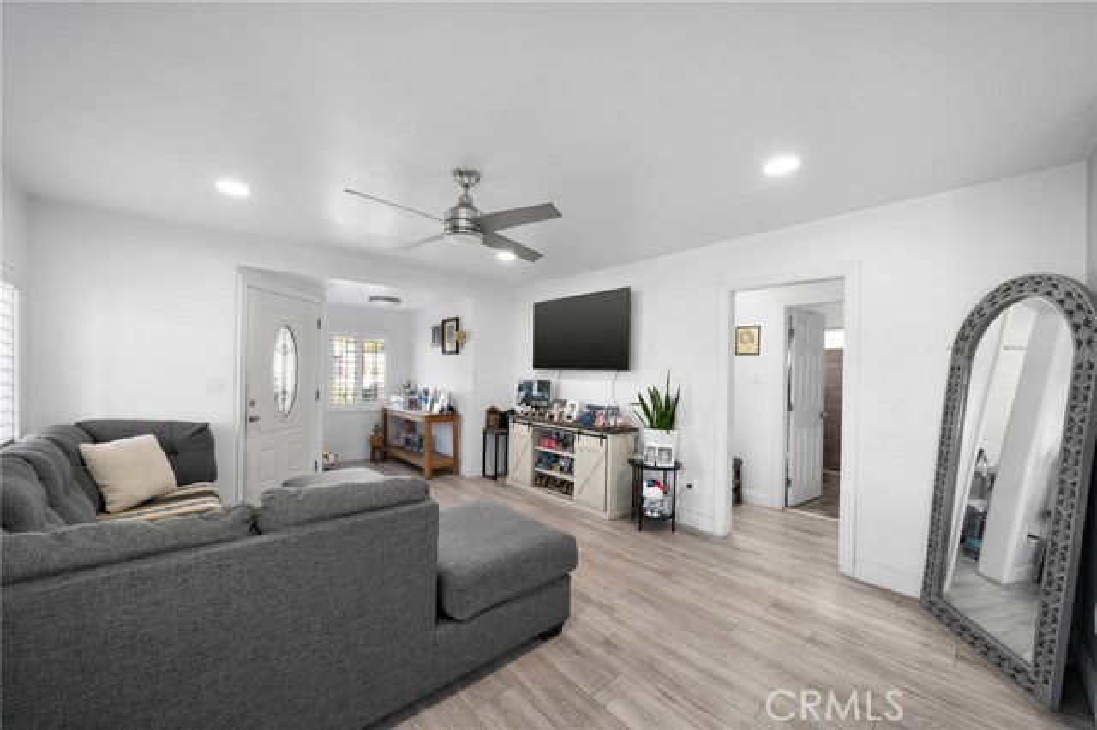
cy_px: 365
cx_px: 548
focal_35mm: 13
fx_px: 396
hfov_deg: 108.4
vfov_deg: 85.4
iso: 250
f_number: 5.6
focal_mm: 13
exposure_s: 1/1.67
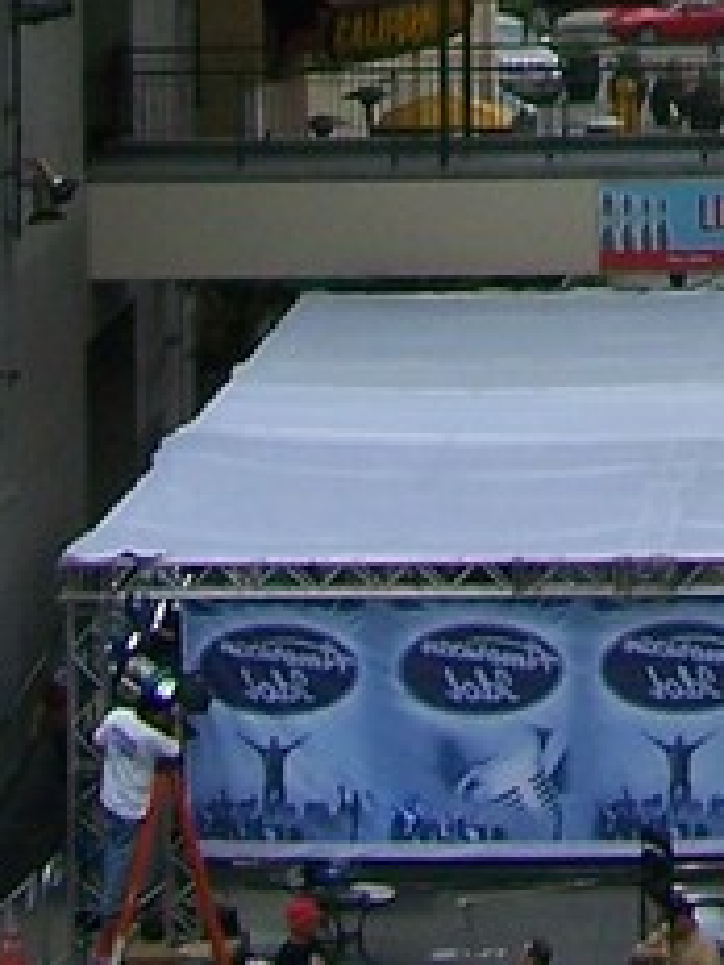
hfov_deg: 6.9
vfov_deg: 8.7
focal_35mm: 210
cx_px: 1200
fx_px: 5856
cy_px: -1240
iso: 80
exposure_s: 1/640
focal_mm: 6.3
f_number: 5.6
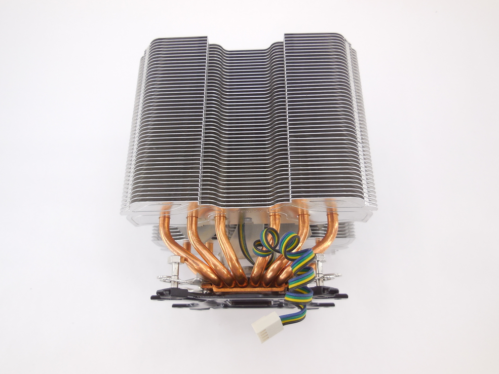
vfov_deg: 53.0
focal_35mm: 26
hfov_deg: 67.3
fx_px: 375
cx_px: 243
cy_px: 185
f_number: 3.1
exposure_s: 1/50
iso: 125
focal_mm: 4.5
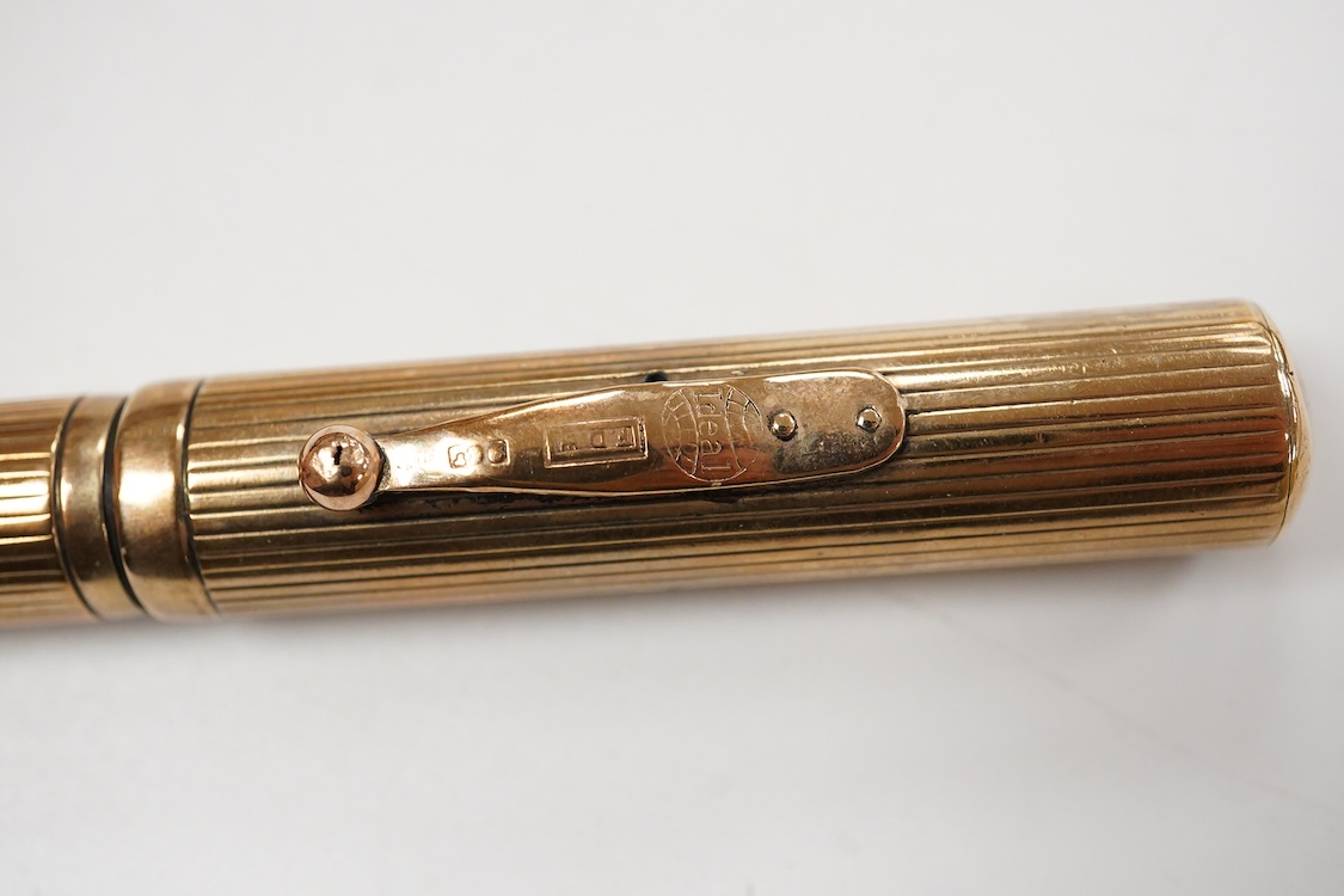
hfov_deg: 43.6
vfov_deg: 29.9
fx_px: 1680
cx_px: 672
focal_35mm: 45
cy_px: 448
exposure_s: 1/200
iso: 2500
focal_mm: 30
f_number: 10
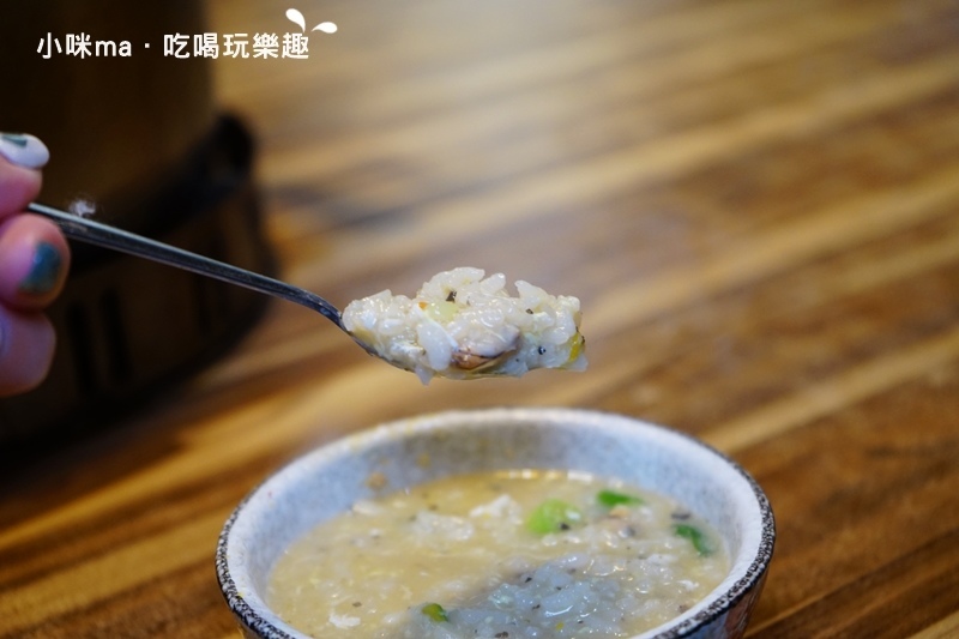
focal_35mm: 65
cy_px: 320
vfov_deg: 20.9
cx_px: 480
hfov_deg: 31.0
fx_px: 1731
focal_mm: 65
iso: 1600
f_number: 5.6
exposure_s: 1/80
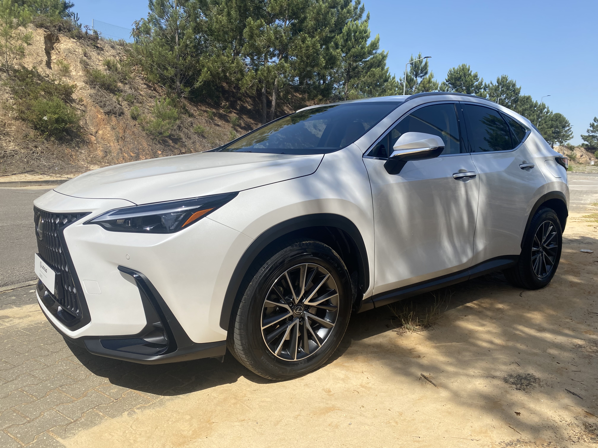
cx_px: 299
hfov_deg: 67.3
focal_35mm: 26
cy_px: 224
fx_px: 449
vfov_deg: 53.1
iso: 32
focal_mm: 4.25
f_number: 1.8
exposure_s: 1/3984
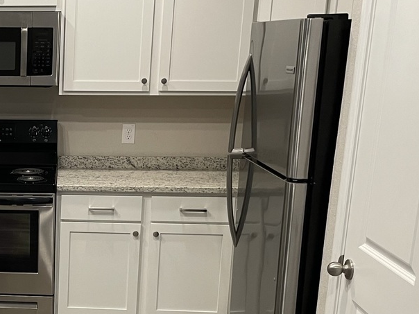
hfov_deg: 29.0
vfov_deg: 23.4
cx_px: -10
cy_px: 244
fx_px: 750
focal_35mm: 62
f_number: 1.6
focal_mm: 4.2
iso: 100
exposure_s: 1/60
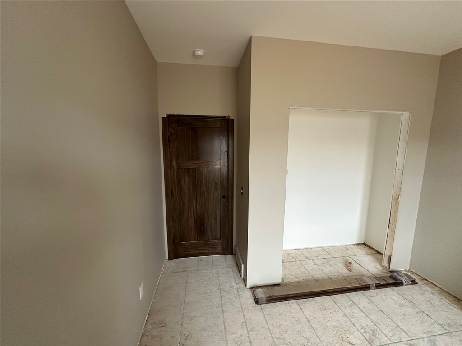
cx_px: 231
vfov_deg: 85.7
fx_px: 187
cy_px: 173
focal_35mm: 14
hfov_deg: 102.1
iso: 320
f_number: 2.2
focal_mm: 2.22
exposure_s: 1/88
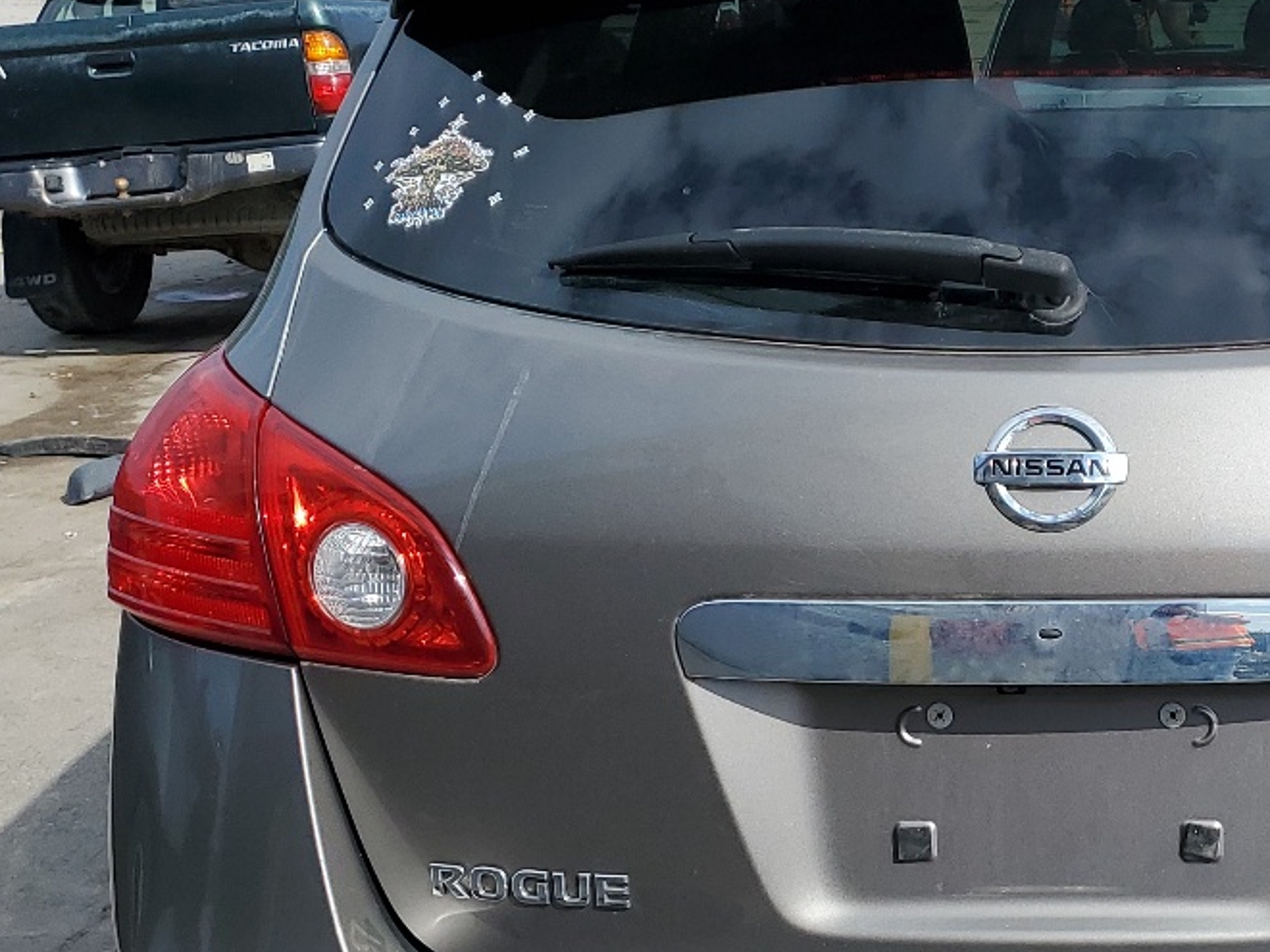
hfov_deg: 29.6
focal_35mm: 63
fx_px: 2311
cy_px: 665
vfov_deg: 23.1
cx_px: 1118
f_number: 1.5
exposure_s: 1/5000
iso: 50
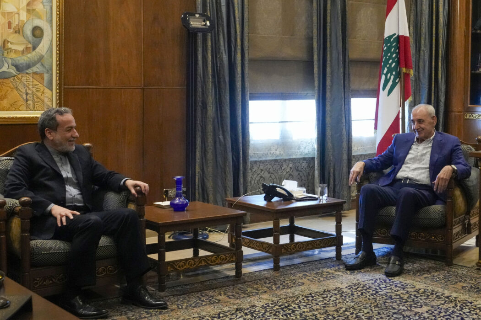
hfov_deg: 54.4
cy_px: 160
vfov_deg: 37.9
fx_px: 468
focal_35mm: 35
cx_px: 240
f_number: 3.5
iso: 8000
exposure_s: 1/320
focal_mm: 35
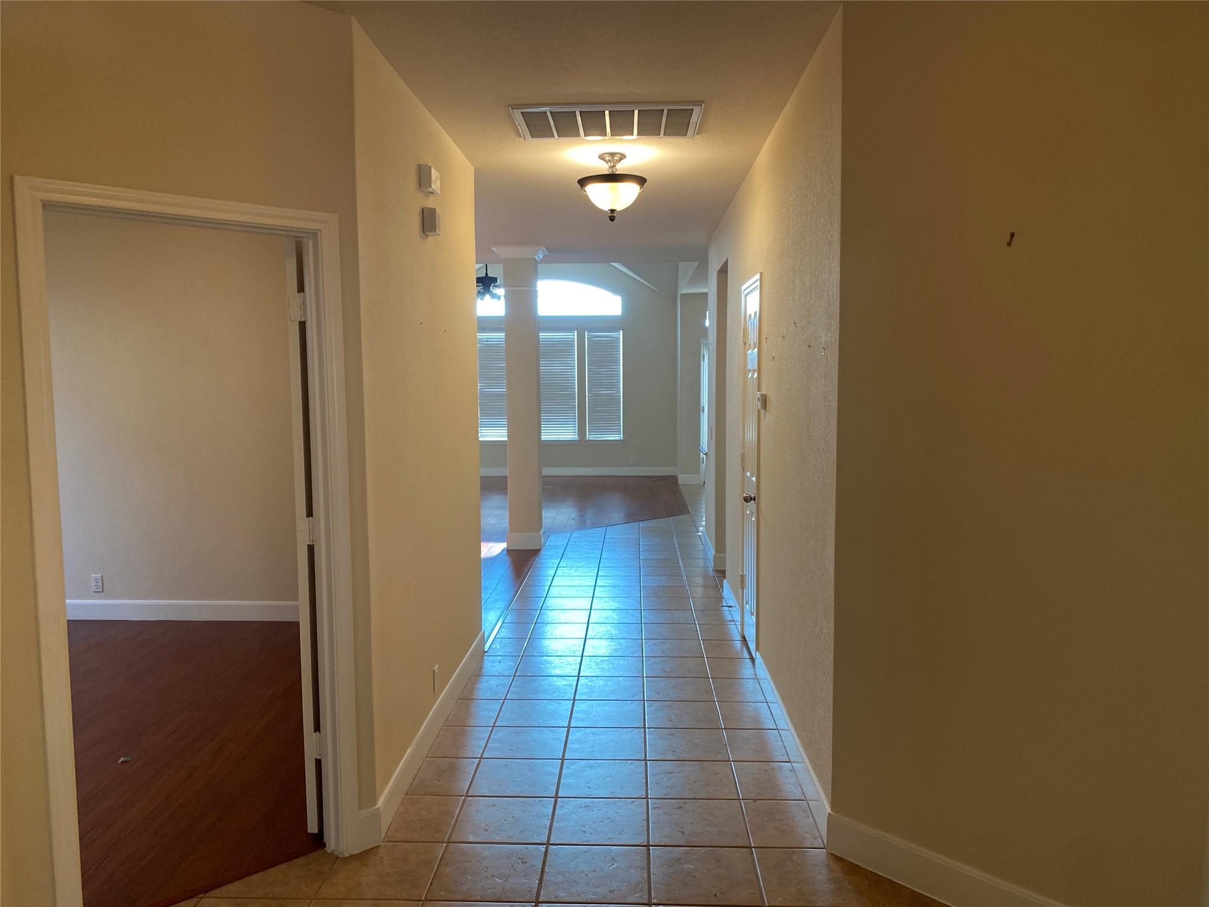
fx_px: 908
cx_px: 604
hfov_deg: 67.3
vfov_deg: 53.1
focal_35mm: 26
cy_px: 454
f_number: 1.8
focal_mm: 4.25
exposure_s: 1/120
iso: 125
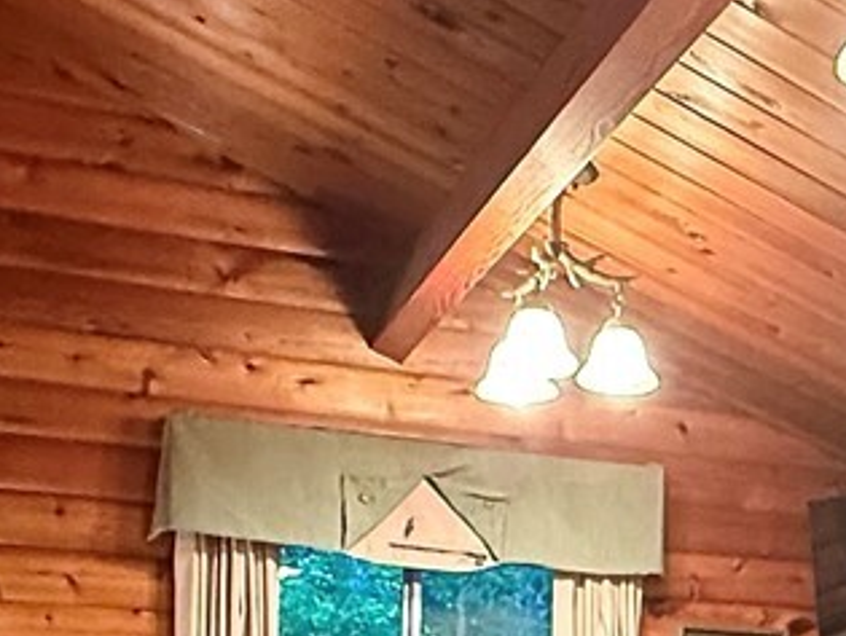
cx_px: 747
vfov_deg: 18.7
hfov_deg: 26.5
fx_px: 1737
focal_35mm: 71
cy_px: 915
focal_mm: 2.22
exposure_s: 1/60
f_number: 2.2
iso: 640
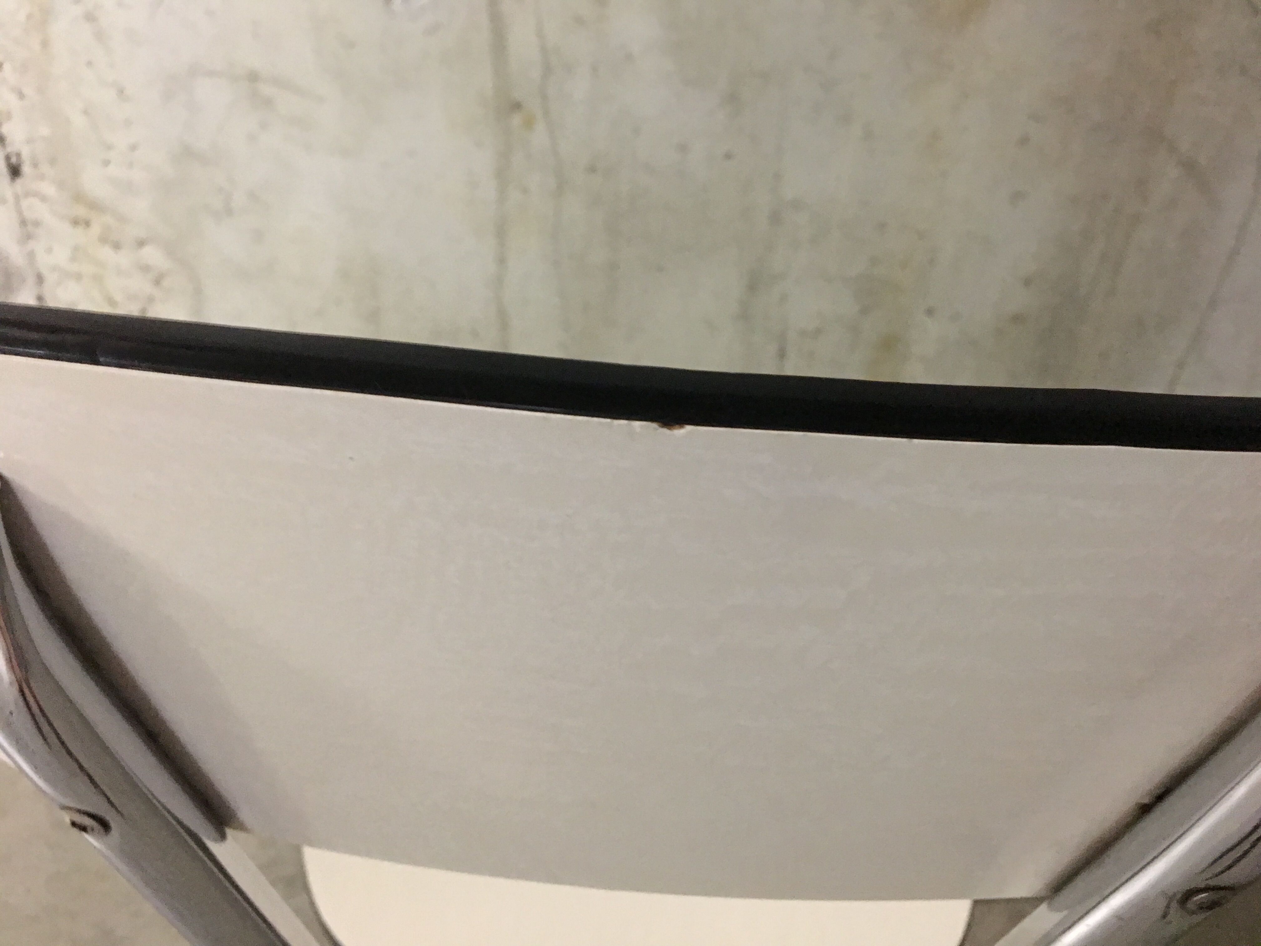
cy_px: 473
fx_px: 1056
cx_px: 630
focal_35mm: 29
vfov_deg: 48.2
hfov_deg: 61.7
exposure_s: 1/4
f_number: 2.2
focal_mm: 4.15
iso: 125
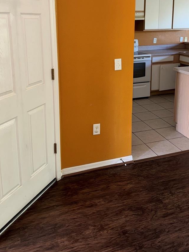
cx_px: 99
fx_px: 248
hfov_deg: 41.8
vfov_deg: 52.4
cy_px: 74
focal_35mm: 34
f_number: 1.78
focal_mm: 6.76
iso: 80
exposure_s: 1/24
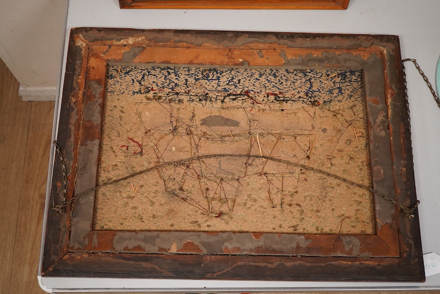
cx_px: 220
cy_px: 147
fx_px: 550
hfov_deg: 43.6
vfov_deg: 29.9
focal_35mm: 45
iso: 1250
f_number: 5.6
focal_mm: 30
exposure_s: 1/125
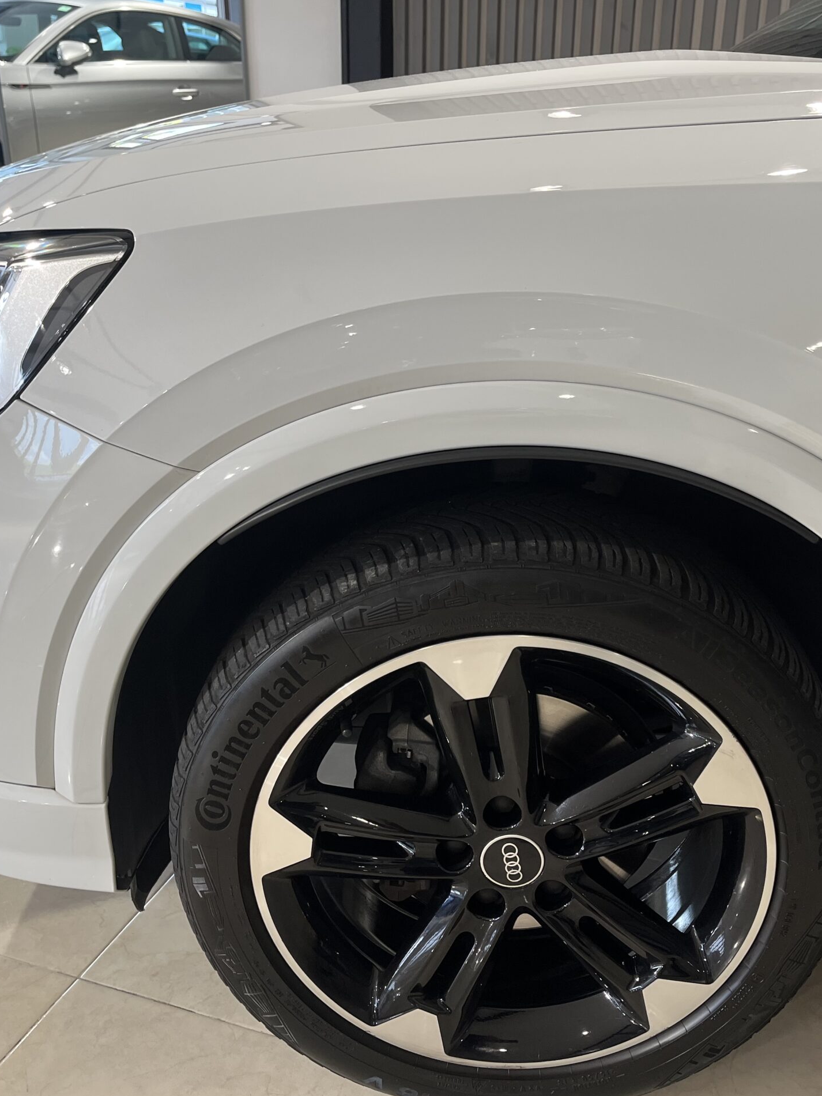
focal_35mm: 35
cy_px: 551
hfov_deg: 40.5
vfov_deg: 52.6
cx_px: 492
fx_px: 1108
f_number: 1.6
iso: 80
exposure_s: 1/100
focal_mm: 5.1
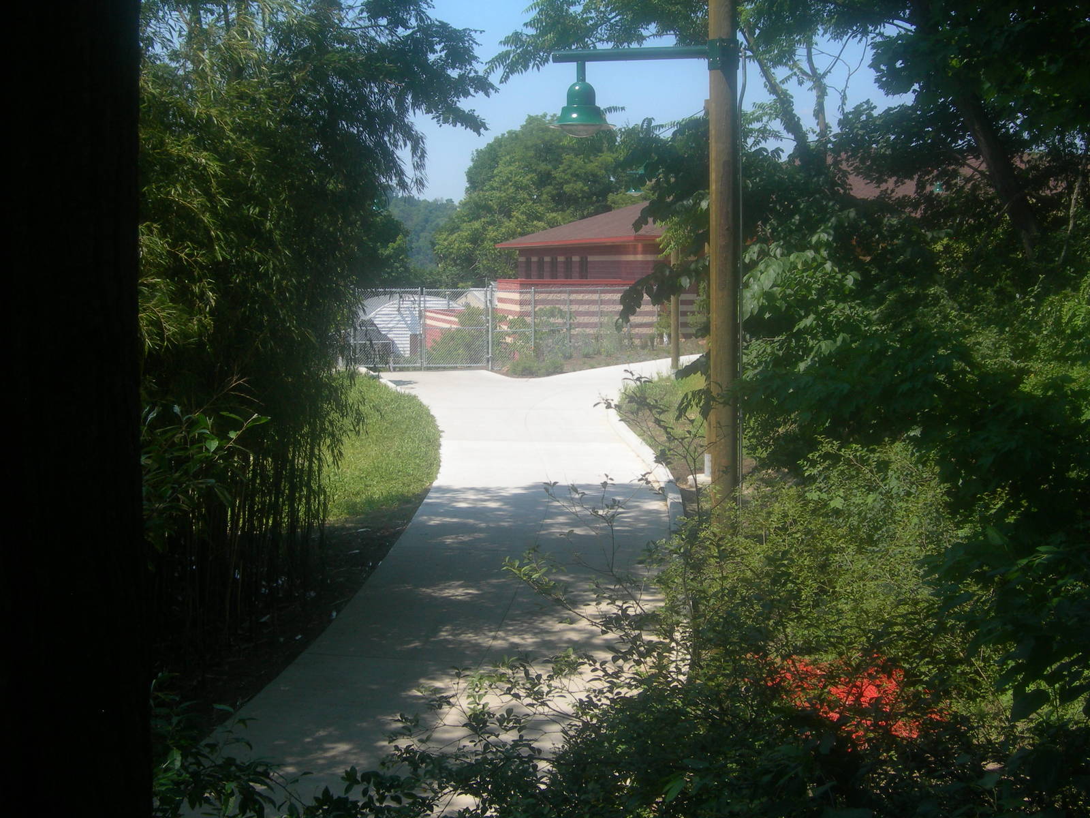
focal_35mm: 51
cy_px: 409
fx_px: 1606
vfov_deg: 28.6
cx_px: 545
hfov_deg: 37.5
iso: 50
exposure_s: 1/257
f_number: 5.4
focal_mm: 10.6
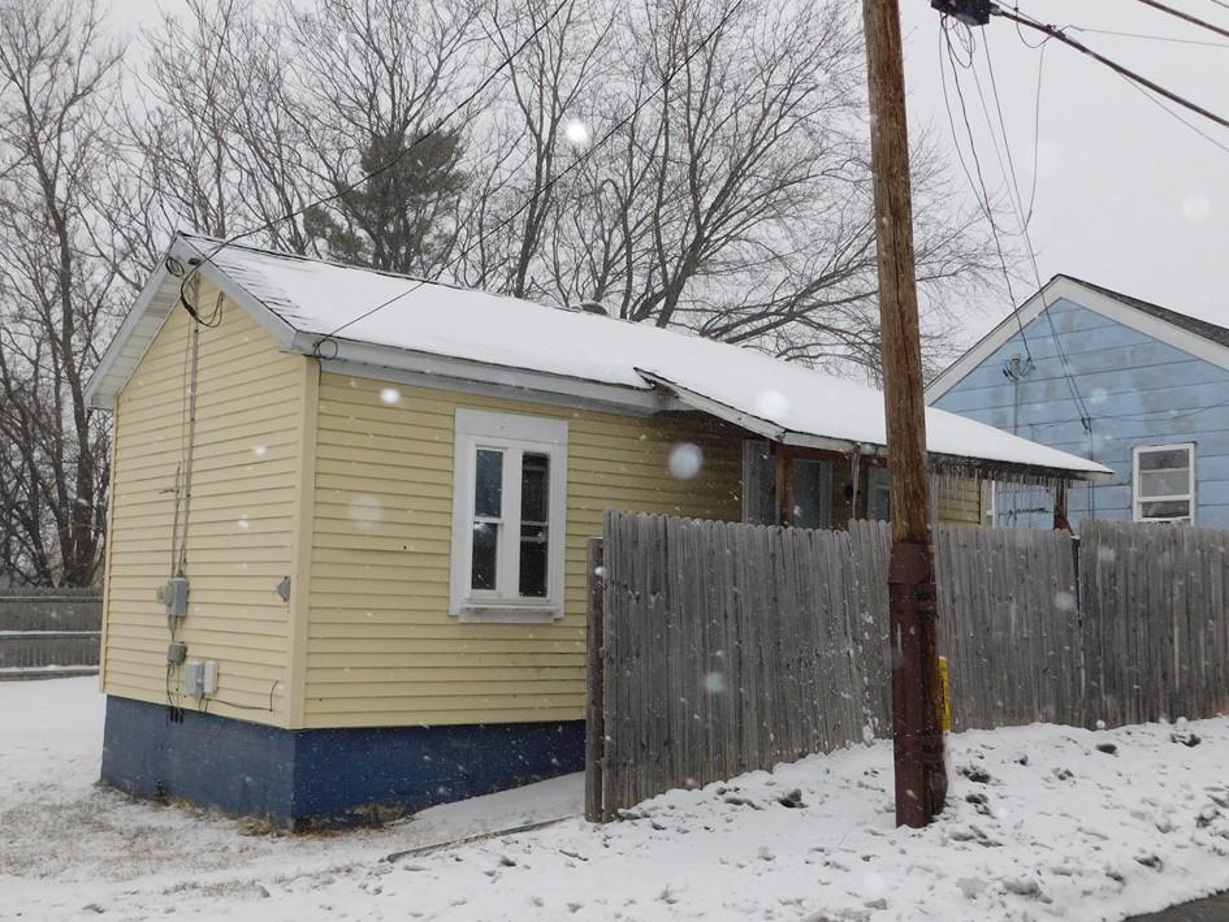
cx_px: 602
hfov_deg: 47.9
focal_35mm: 39
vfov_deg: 36.8
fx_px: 1385
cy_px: 459
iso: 125
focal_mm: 6.3
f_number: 3.5
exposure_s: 1/1000
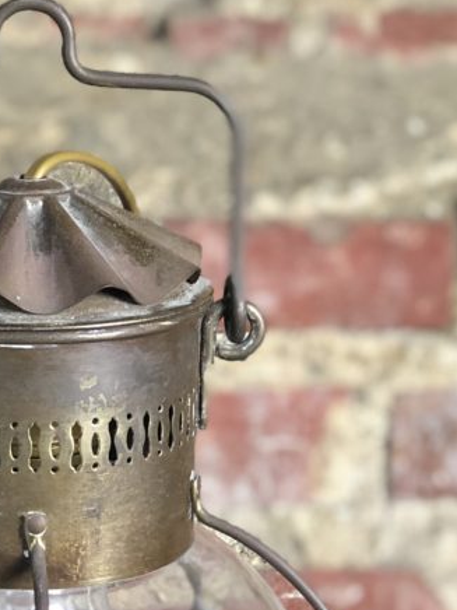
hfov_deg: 12.0
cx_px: 13
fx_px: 2148
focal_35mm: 122
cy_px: 519
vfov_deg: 16.0
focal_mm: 6
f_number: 2.4
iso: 160
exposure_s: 1/25
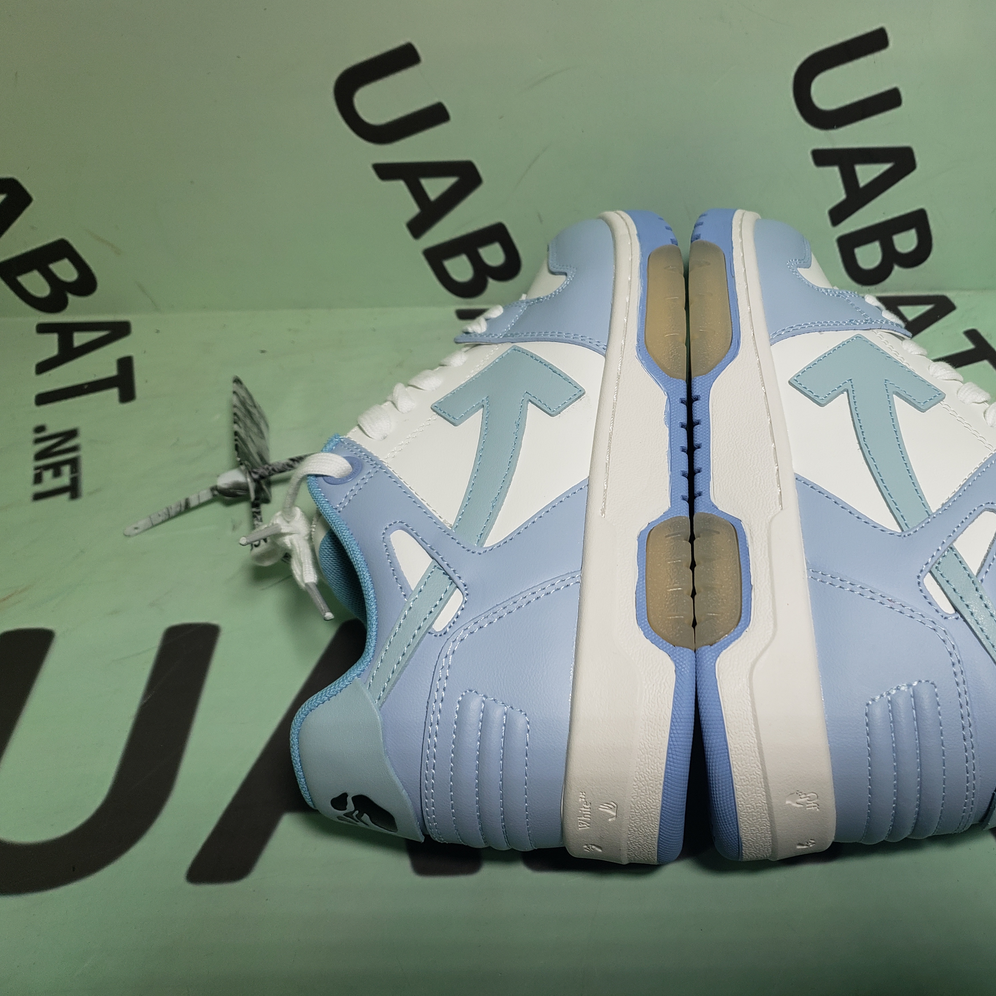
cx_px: 645
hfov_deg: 51.8
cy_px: 493
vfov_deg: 52.5
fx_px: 1009
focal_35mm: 31
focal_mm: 4.3
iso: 50
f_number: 1.5
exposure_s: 1/658
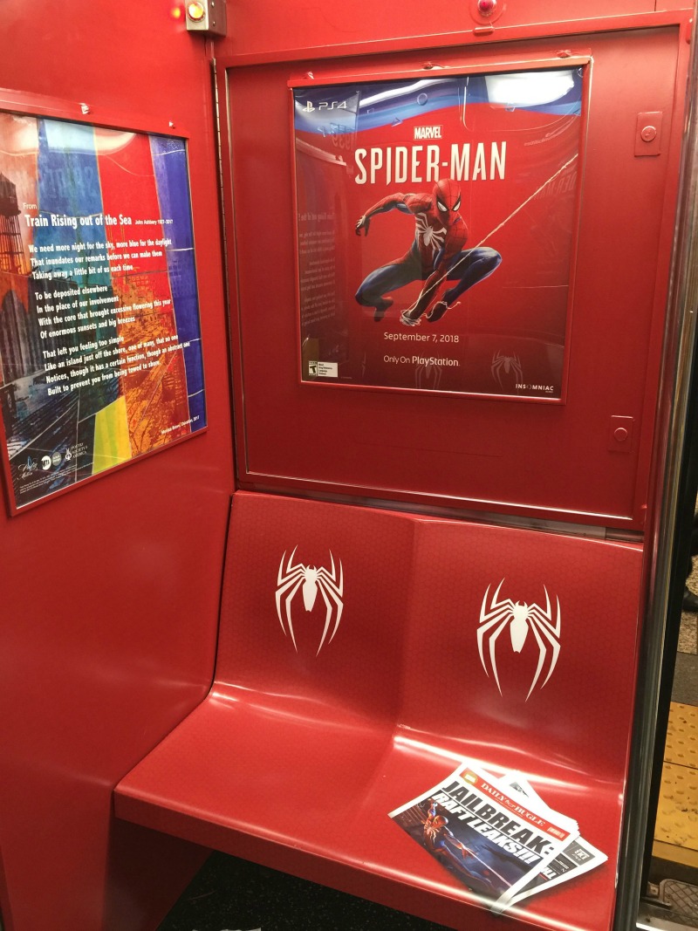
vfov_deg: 61.7
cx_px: 349
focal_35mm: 29
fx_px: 780
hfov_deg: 48.2
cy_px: 466
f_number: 2.2
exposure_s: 1/15
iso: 64
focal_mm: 4.15
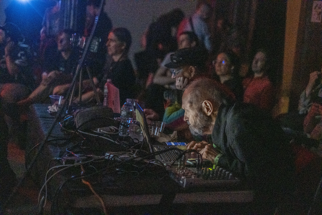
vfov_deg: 25.5
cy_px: 108
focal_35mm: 53
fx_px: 474
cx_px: 161
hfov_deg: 37.5
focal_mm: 35
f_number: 1.4
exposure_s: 1/250
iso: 4000
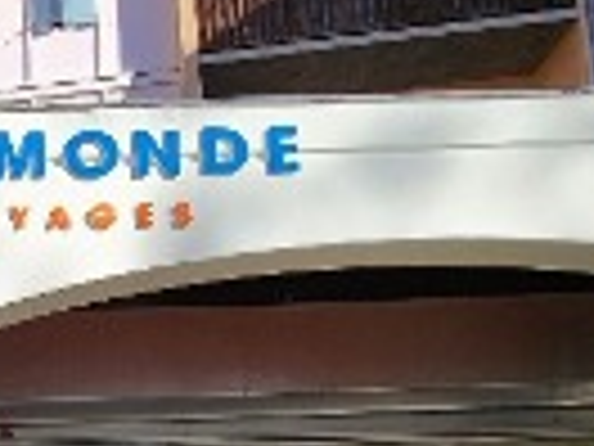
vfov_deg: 23.4
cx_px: -148
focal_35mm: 59
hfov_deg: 27.9
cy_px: 487
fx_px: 1012
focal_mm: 1.74
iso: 32
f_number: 2.2
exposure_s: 1/857
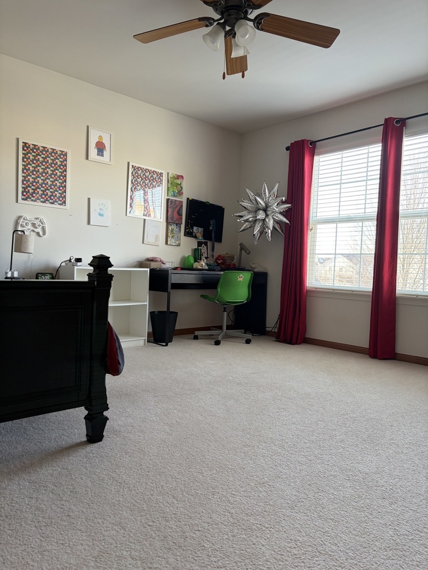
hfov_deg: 53.1
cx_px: 214
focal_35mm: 26
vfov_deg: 67.3
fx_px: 429
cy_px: 285
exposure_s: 1/94
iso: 125
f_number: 1.6
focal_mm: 5.96
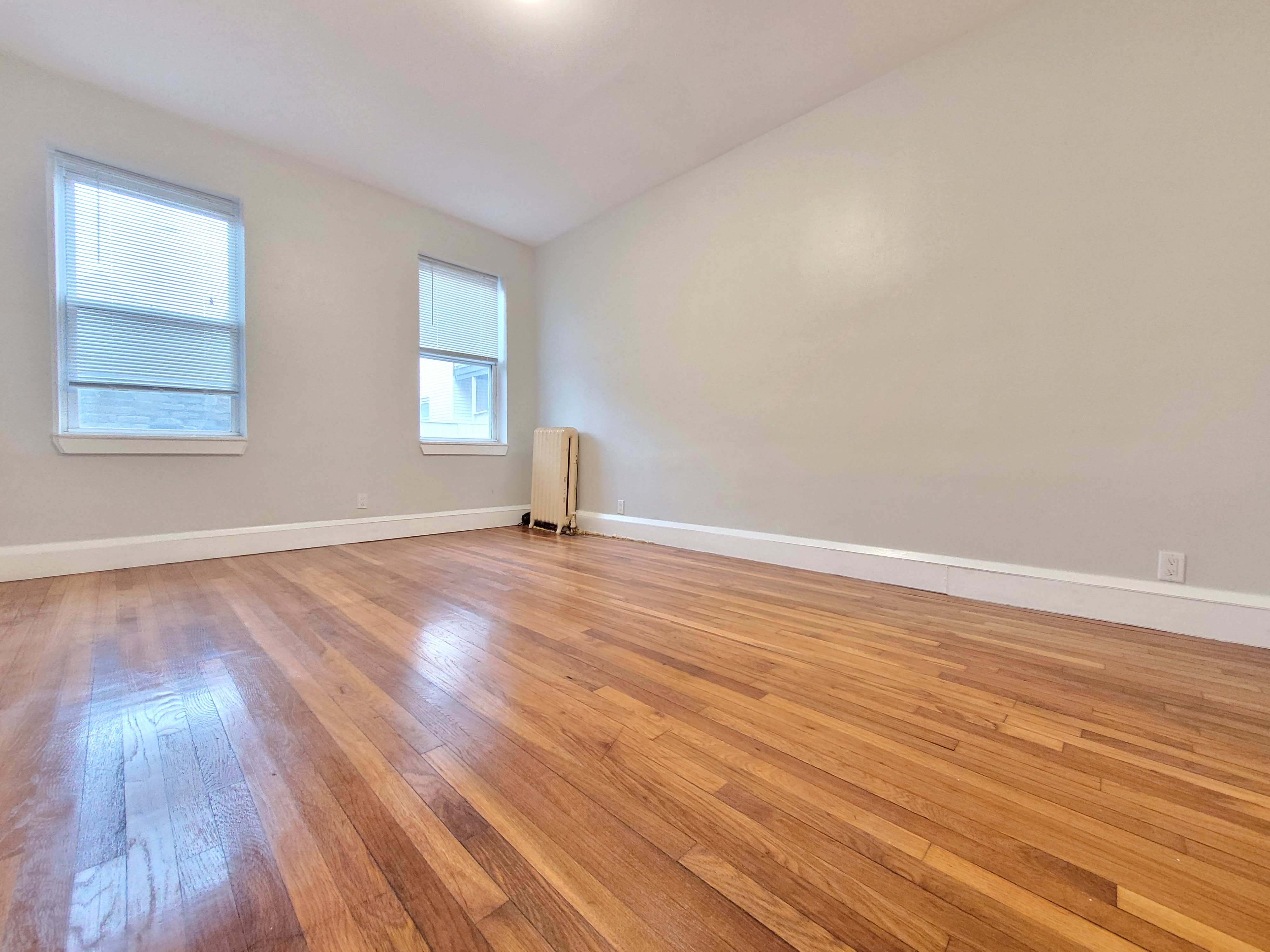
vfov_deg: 89.9
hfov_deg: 106.2
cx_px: 635
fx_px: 477
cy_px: 476
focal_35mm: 13
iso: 640
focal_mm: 1.74
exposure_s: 1/29
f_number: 2.2
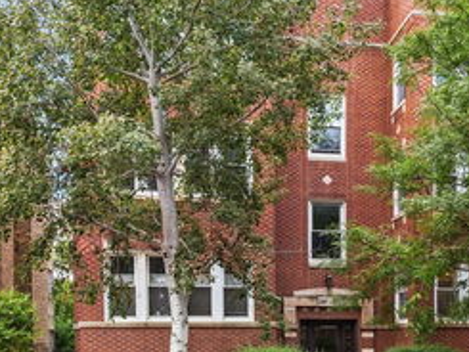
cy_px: 168
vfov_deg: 30.9
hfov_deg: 39.9
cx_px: 314
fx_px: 637
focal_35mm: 47
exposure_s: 1/100
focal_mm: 25
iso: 400
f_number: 8
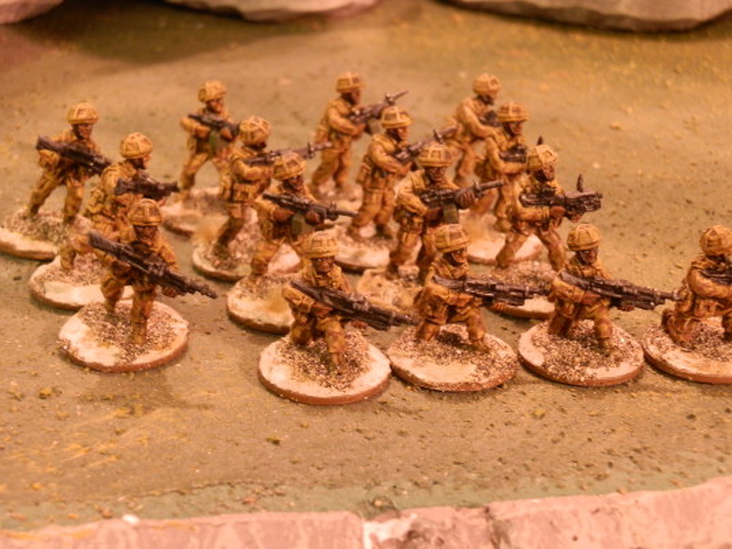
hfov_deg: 31.7
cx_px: 366
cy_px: 274
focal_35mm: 61
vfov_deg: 24.0
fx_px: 1290
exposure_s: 1/8
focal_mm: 10.99
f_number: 3.7
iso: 320
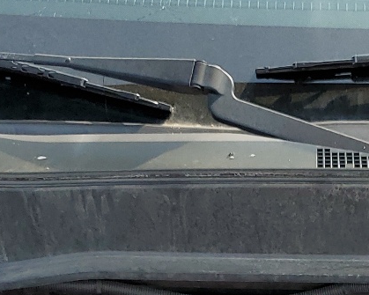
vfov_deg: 14.4
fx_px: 1059
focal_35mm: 97
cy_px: 491
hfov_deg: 19.4
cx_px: 341
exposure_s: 1/909
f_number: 1.5
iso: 50
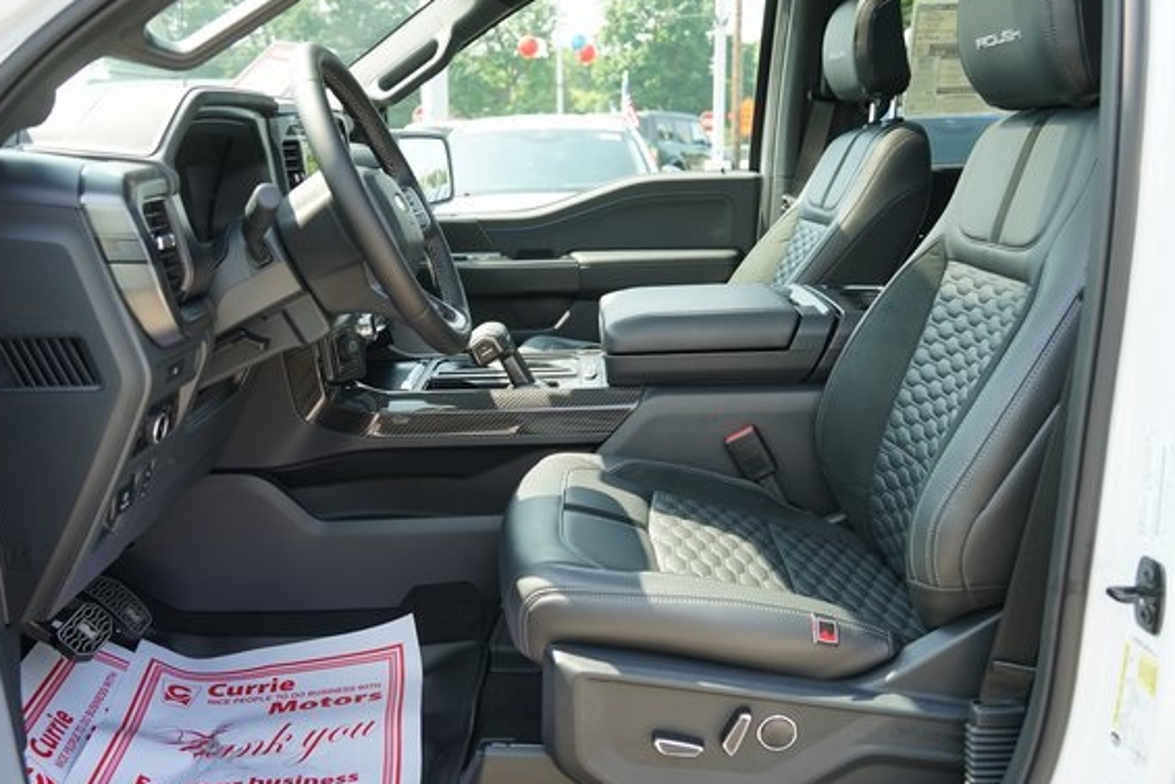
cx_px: 541
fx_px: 1110
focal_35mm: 34
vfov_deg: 38.9
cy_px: 386
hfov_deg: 55.7
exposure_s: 1/80
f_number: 5
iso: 100
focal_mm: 30
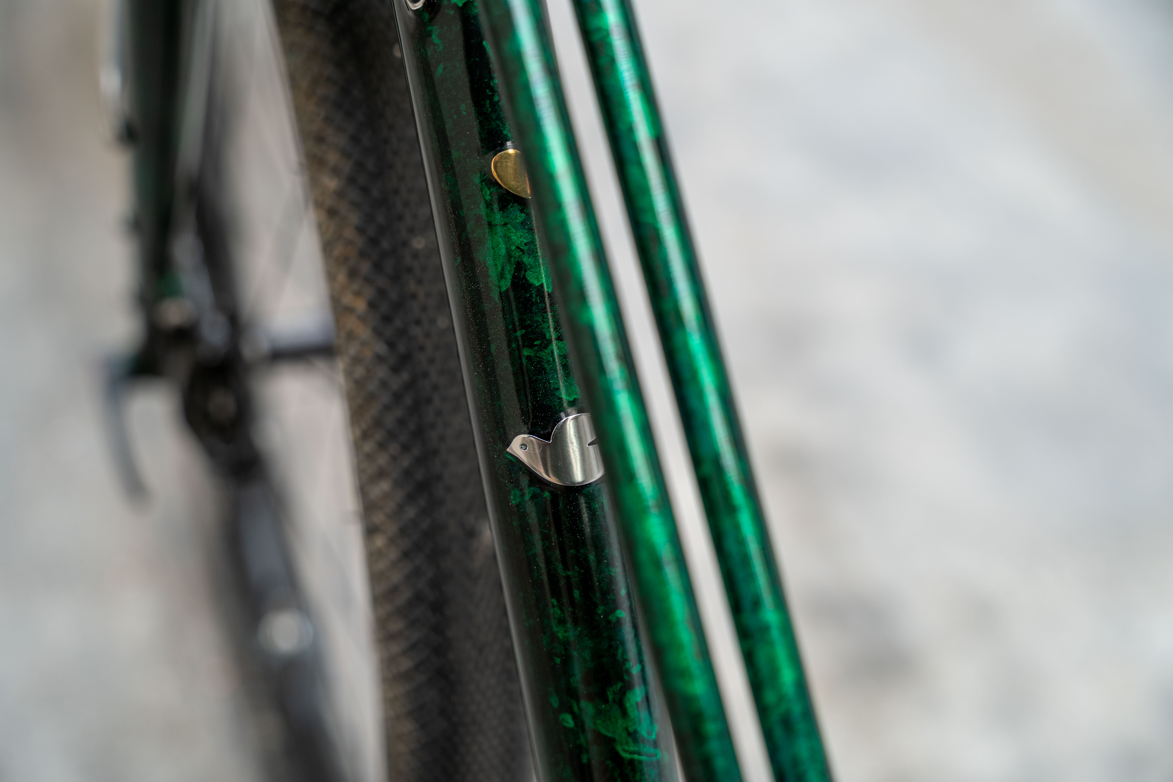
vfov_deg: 29.2
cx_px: 586
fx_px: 1502
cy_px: 391
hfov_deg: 42.7
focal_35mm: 46
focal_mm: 46.1
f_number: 2.8
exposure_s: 1/60
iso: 250
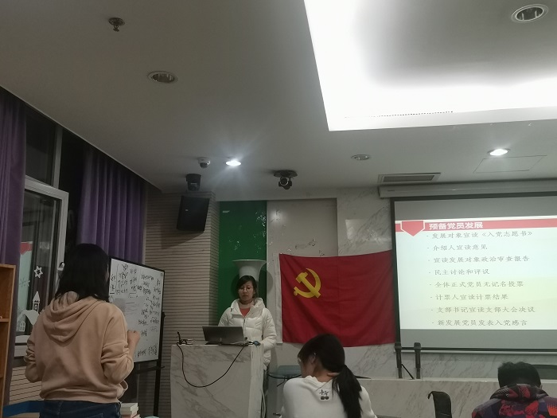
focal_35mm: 35
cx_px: 278
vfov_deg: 40.7
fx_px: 563
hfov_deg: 52.6
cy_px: 209
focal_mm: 4.75
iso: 320
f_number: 1.8
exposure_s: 1/100
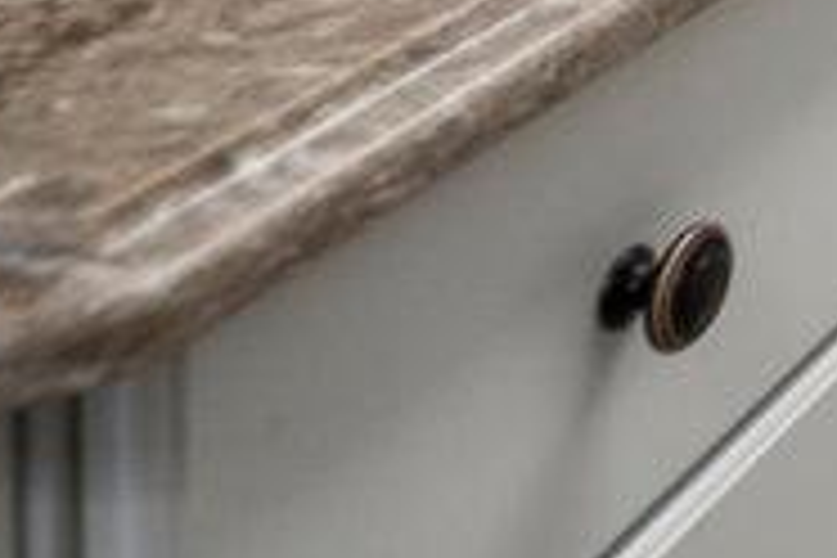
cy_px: -848
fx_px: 1999
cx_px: 2182
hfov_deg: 13.6
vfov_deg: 12.1
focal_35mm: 86
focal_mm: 16
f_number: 5.6
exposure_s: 1/10
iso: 640
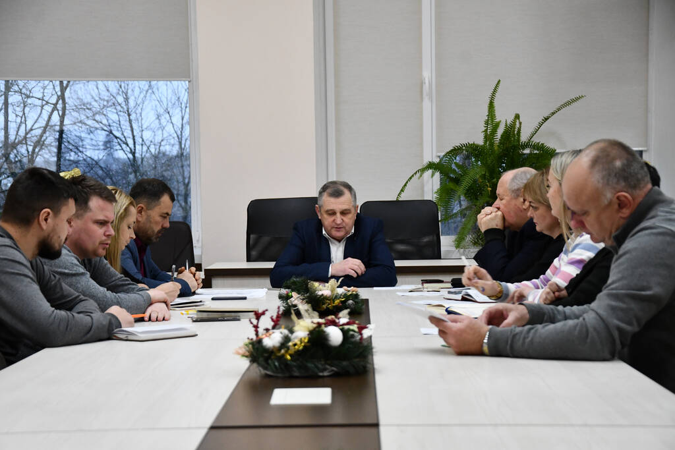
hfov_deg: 23.4
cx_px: 338
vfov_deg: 15.7
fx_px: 1631
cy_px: 225
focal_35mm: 87
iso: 2800
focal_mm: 58
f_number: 5
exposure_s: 1/125
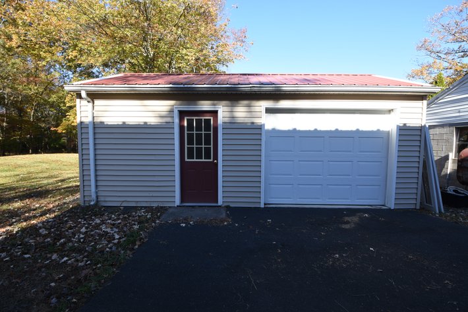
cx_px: 234
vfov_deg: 77.3
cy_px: 156
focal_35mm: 15
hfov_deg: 100.4
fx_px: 195
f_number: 5.6
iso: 100
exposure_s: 1/125
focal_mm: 10
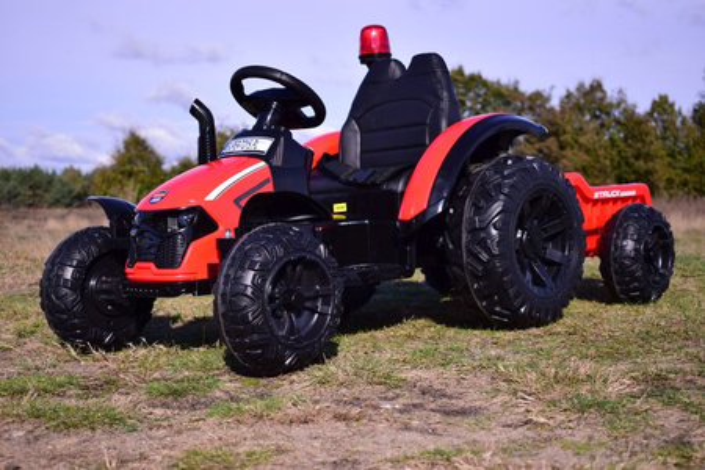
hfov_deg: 35.1
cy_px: 235
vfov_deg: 23.8
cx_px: 352
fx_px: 1116
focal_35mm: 57
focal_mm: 38
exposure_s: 1/3200
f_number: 4.8
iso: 400
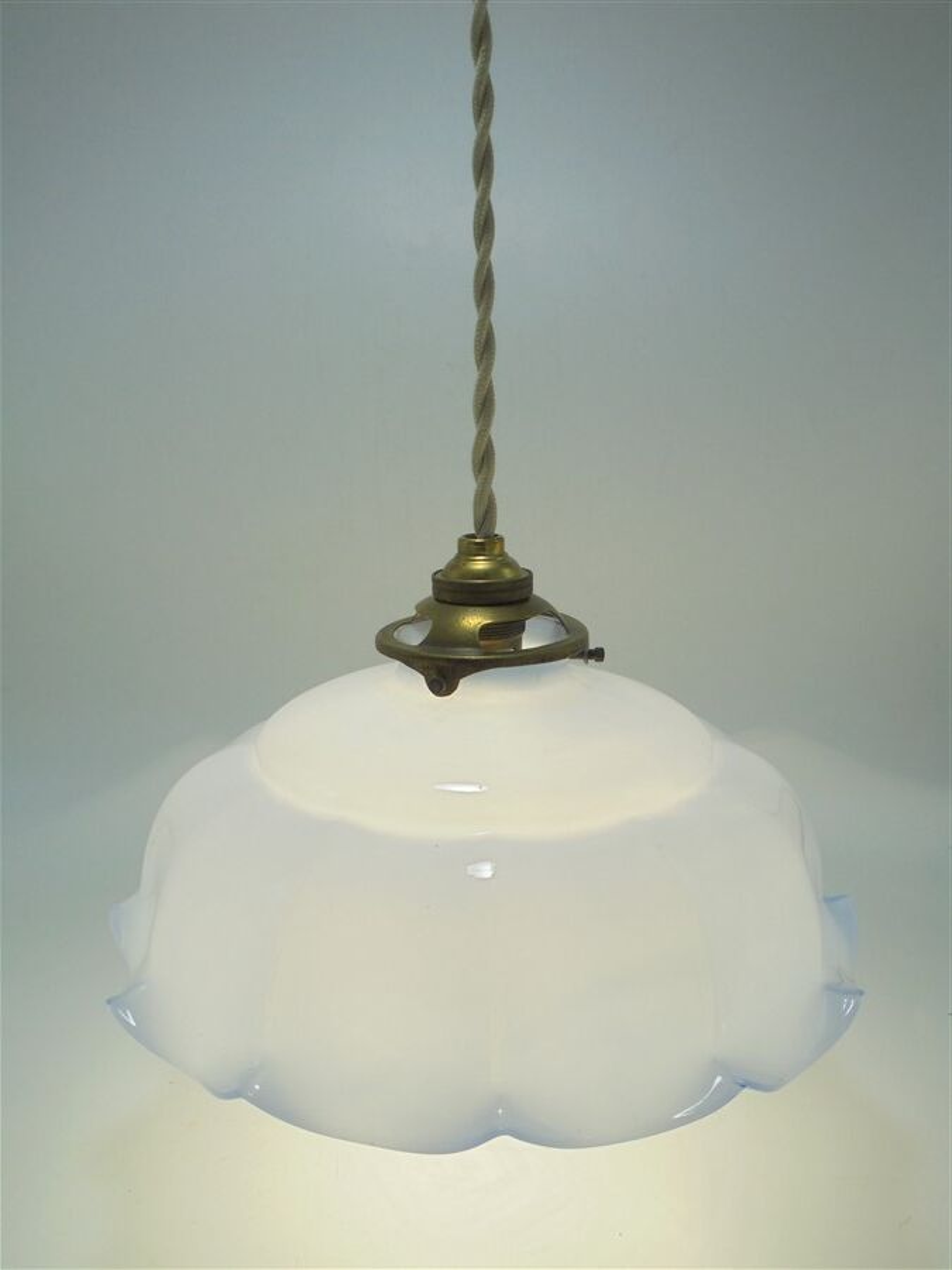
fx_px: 1247
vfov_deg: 54.0
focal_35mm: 34
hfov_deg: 41.8
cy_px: 635
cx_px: 476
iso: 100
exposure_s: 1/400
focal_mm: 6.1
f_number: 4
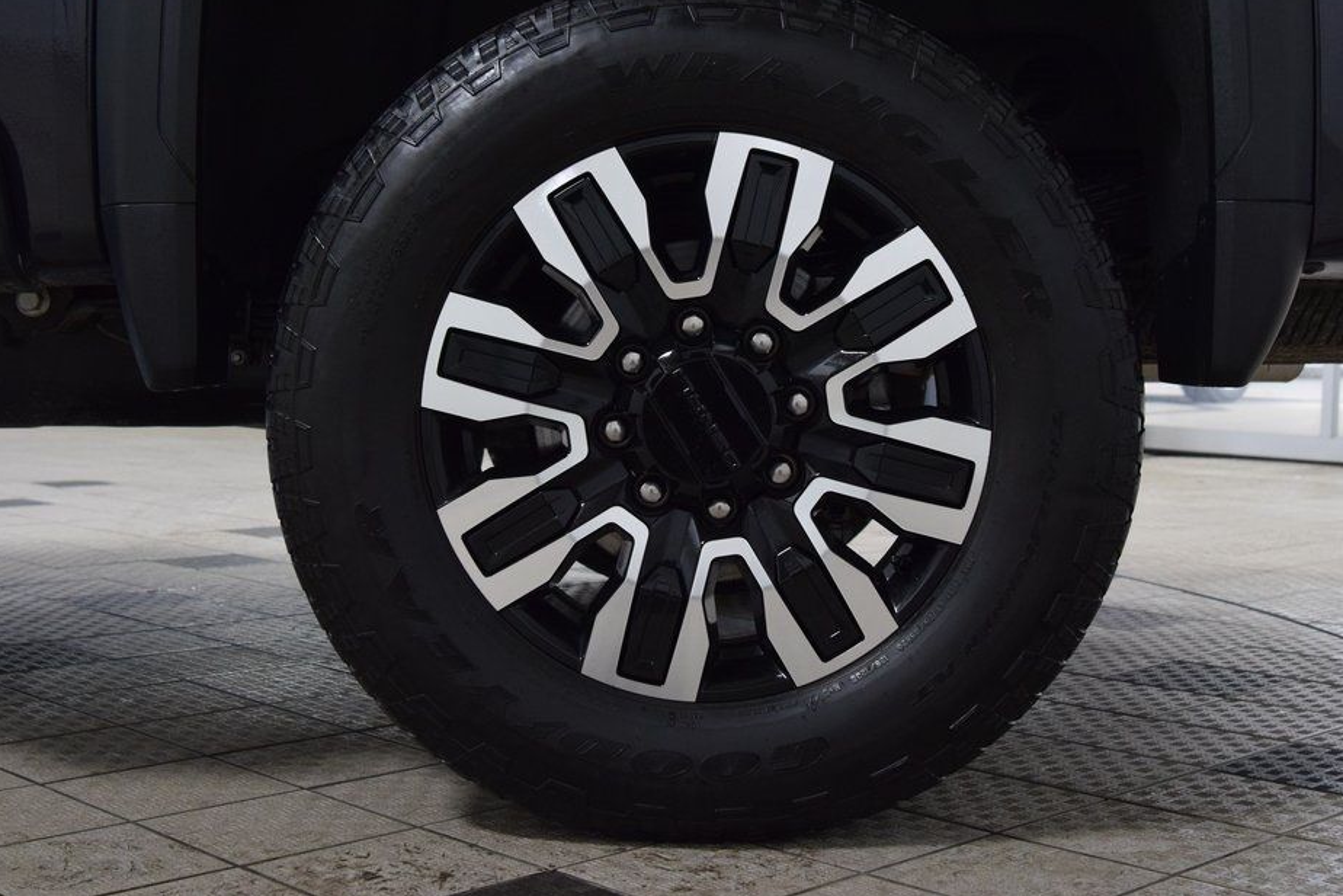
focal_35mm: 52
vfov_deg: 26.2
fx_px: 1923
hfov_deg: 38.5
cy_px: 409
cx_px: 715
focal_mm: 31
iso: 1600
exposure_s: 1/60
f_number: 5.6
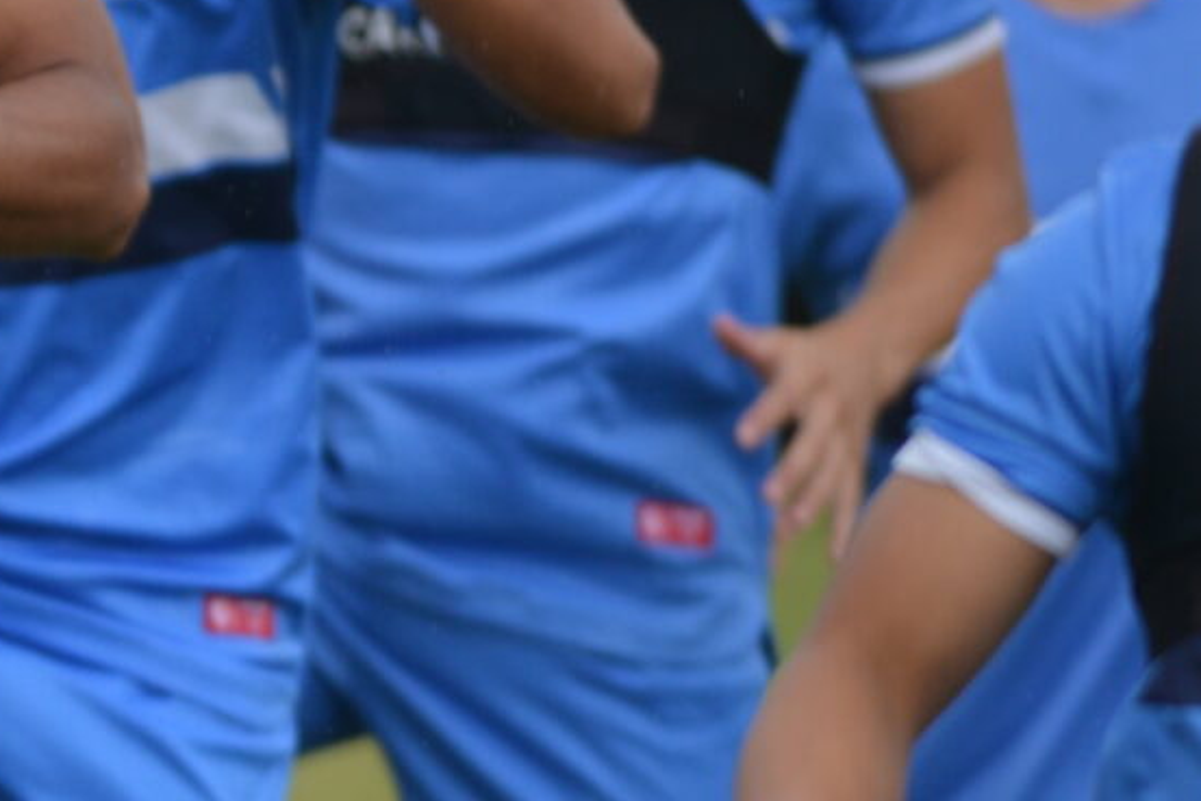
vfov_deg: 1.0
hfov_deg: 1.5
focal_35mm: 1388
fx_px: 46314
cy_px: 711
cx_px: -1492
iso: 320
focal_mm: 300
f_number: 2.8
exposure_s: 1/800
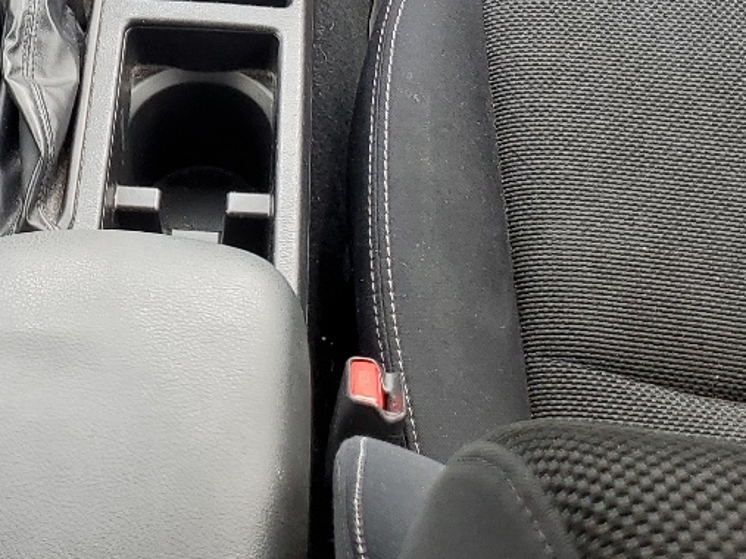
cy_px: -197
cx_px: 168
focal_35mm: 82
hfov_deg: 23.5
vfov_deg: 16.8
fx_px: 1767
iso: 50
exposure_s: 1/161
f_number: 1.5
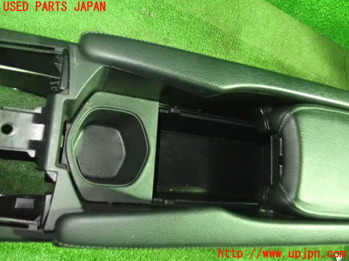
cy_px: 130
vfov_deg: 46.8
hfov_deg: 60.0
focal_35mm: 30
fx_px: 302
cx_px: 174
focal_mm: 5.5
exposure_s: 1/25
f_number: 2.3
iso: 1600
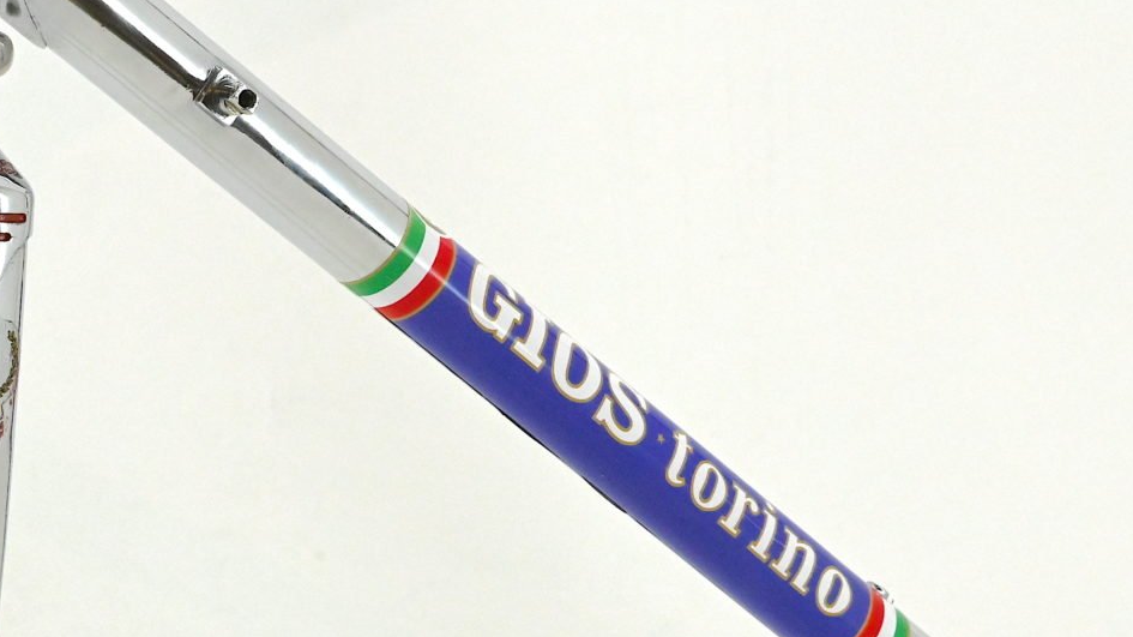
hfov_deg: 14.4
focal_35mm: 149
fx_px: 4475
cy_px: -100
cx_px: 848
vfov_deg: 8.1
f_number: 16
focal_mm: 70
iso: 7200
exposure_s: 1/400
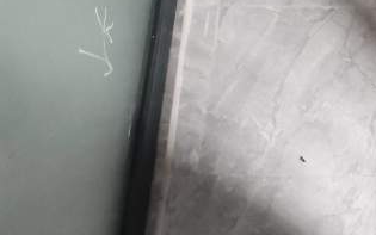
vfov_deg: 18.4
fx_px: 717
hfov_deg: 25.6
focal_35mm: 70
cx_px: 476
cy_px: 39
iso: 800
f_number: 1.8
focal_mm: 4.75
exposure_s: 1/25
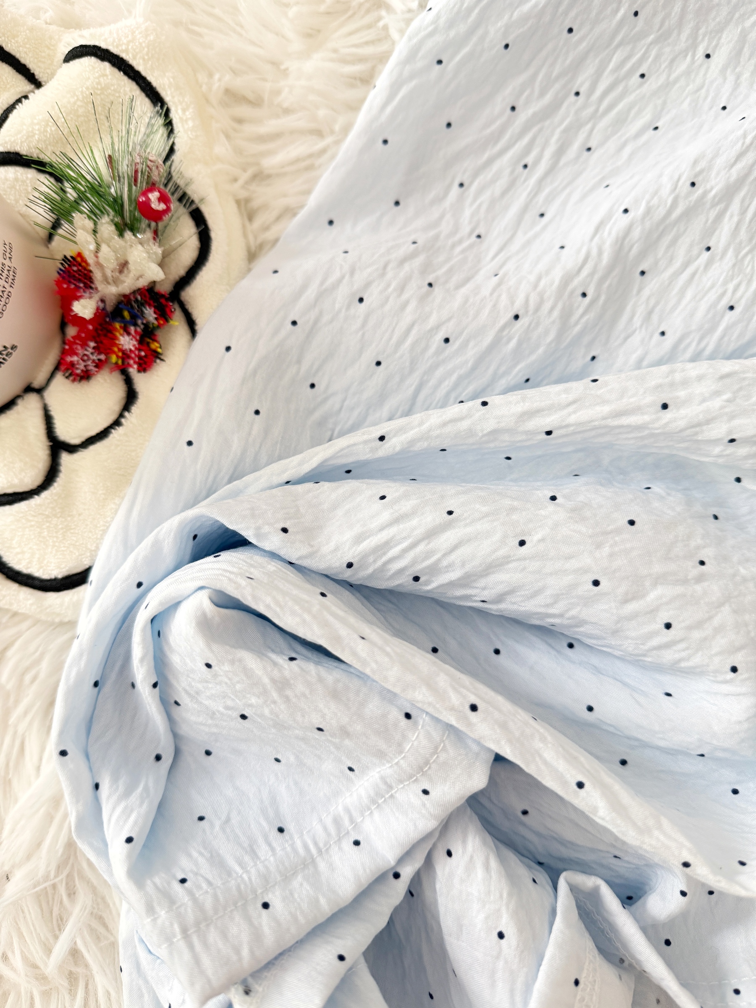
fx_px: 699
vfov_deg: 71.6
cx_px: 378
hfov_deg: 56.8
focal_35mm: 24
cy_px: 504
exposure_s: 1/65
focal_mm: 6.76
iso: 200
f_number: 1.78
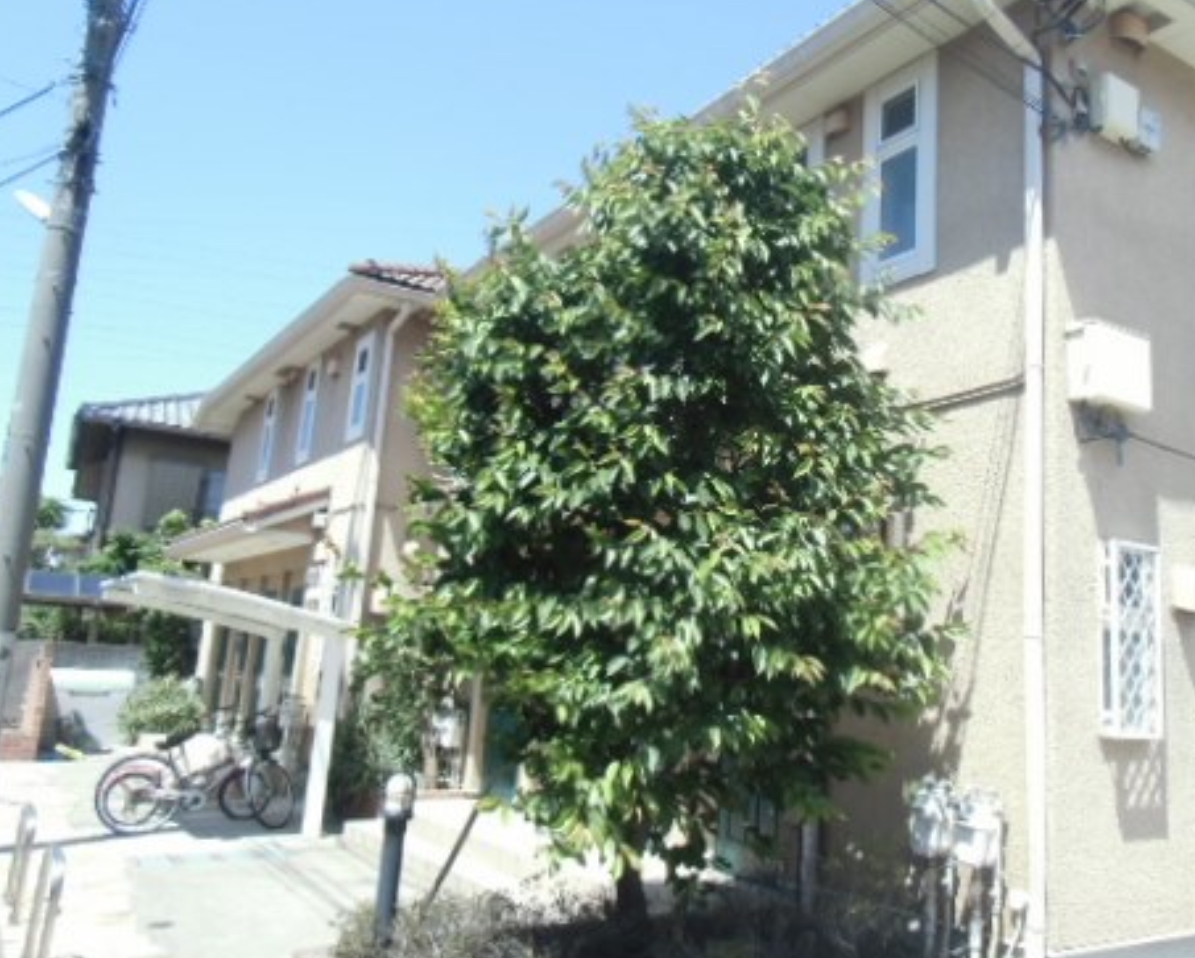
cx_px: 760
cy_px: 472
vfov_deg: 47.2
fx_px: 1097
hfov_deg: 56.3
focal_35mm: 31
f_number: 3
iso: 64
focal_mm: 4.24
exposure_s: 1/250
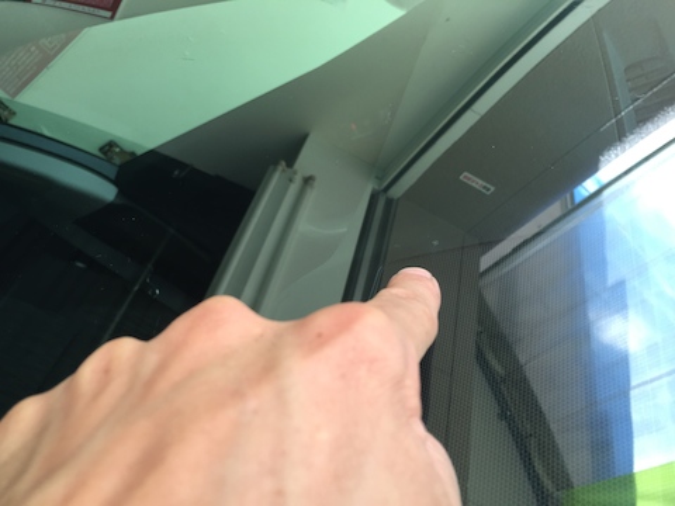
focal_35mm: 29
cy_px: 253
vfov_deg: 48.2
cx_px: 338
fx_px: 565
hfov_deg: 61.7
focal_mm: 4.15
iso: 40
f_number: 2.2
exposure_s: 1/120
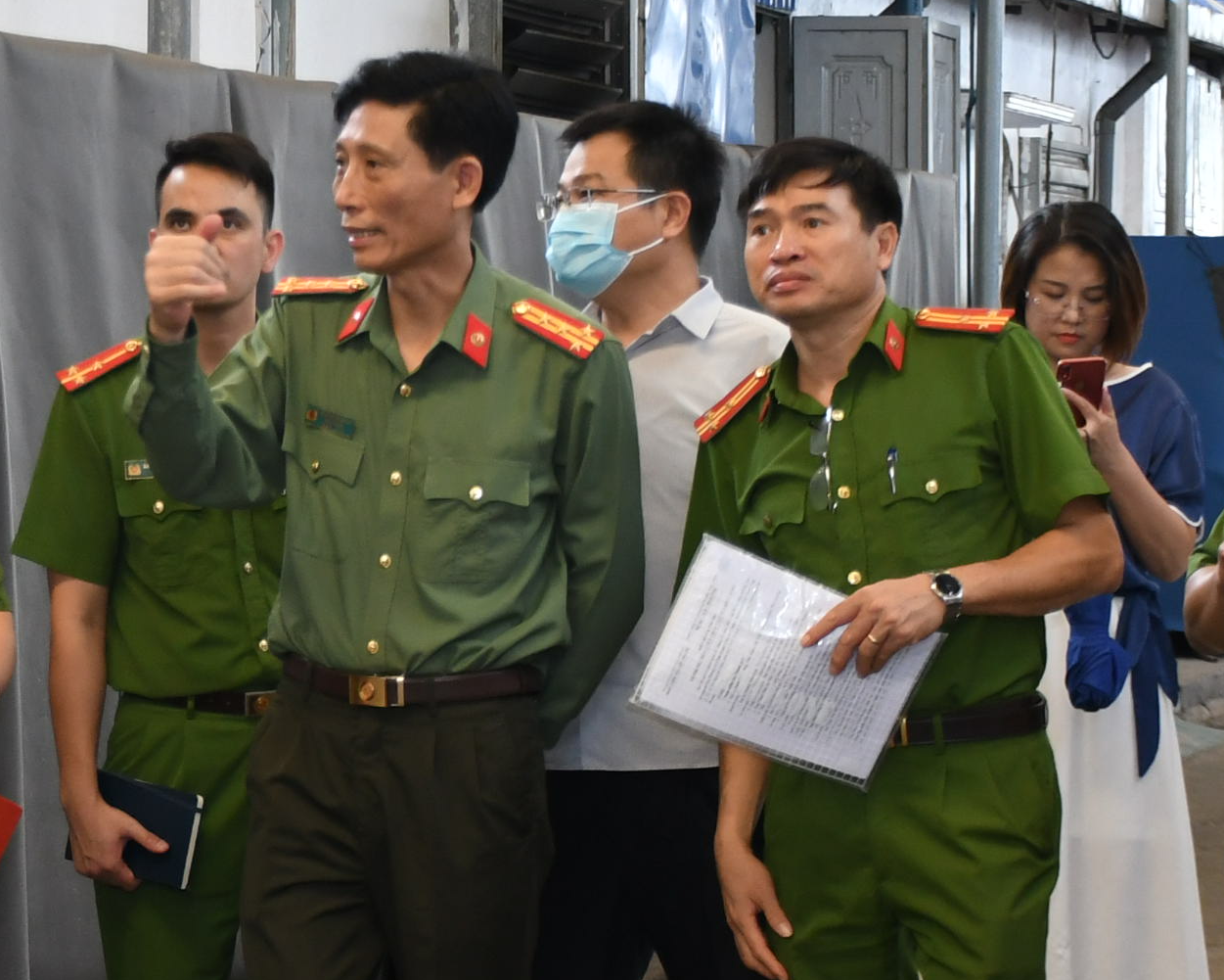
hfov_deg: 13.5
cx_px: 20
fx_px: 5108
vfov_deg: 10.9
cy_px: 569
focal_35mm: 141
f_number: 4
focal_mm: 30
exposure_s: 1/200
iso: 800
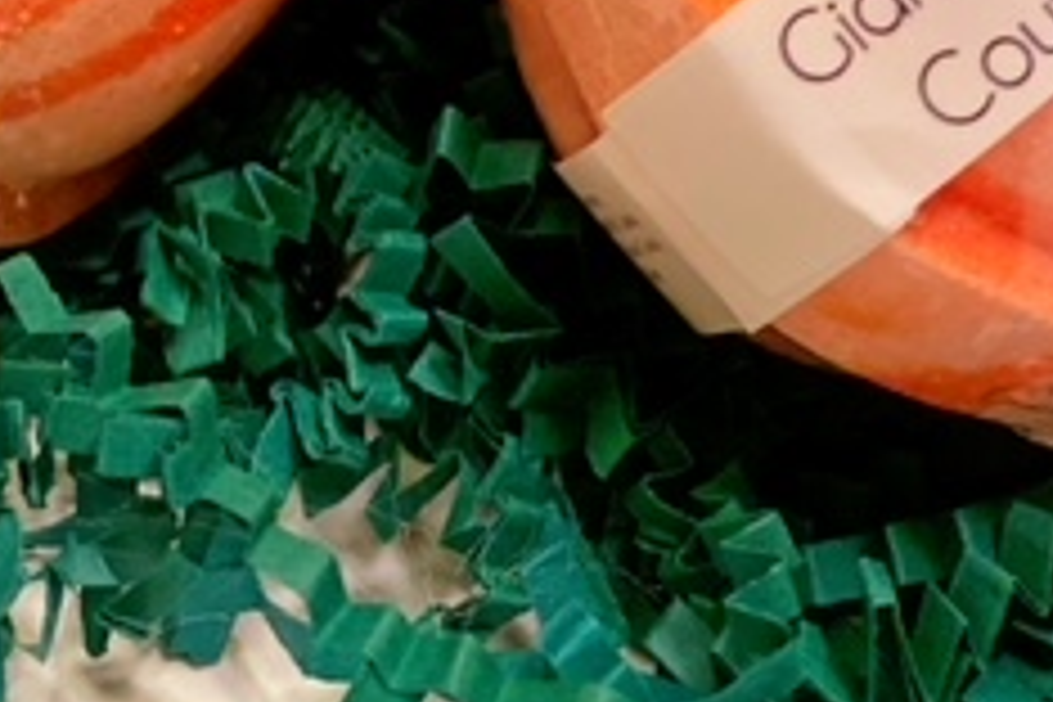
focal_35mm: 74
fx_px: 2164
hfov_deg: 27.3
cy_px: -572
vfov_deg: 15.7
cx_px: 436
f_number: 1.8
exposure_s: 1/60
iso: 320
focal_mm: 4.25
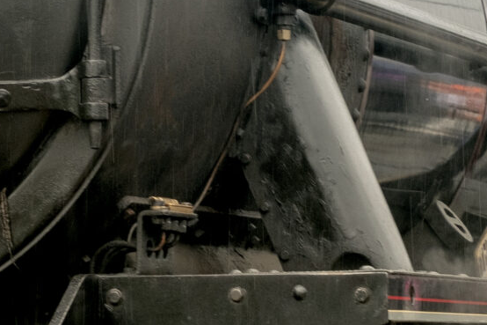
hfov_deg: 8.4
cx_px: 149
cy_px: 211
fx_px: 3313
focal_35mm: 245
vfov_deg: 5.6
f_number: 10
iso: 250
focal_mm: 35
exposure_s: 1/60
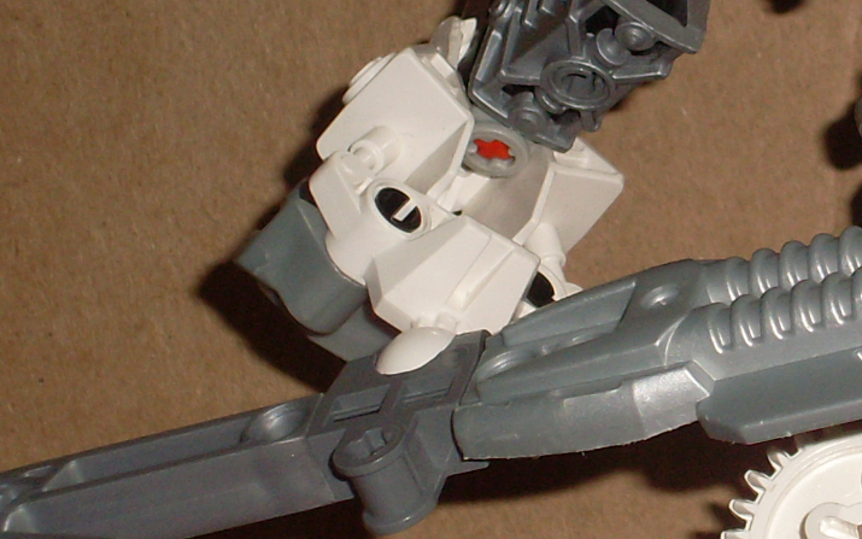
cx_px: 1126
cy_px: 181
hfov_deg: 8.4
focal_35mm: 246
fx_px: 5780
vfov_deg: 5.3
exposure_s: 1/60
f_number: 11.3
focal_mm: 13.5
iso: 100
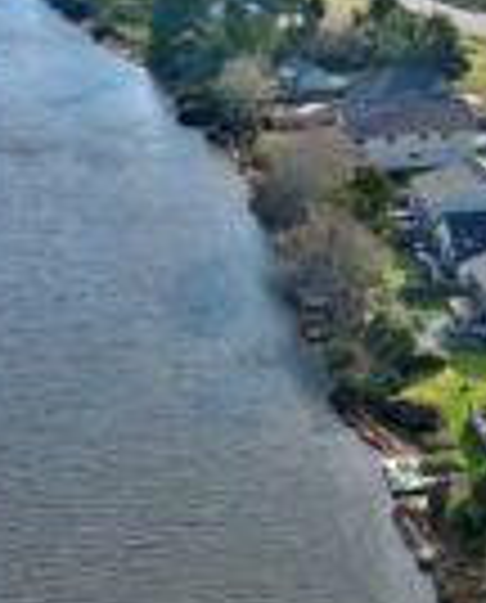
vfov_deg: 23.5
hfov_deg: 18.6
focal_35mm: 81
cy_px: 326
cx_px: 477
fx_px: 1450
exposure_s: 1/544
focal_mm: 10.57
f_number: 2.8
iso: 100
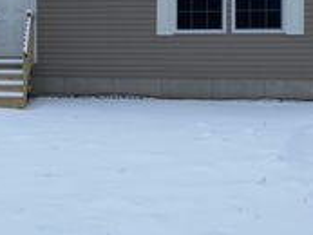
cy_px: 41
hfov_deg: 24.2
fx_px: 679
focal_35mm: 75
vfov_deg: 19.4
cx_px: -34
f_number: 1.8
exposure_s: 1/2358
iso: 32
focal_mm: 4.25
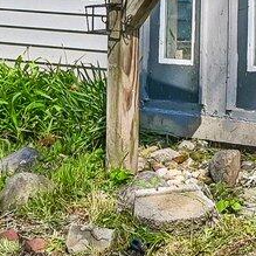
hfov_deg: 10.6
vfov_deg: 11.1
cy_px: -148
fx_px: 1263
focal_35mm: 151
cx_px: 519
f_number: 4.8
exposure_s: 1/1500
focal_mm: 19
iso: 400
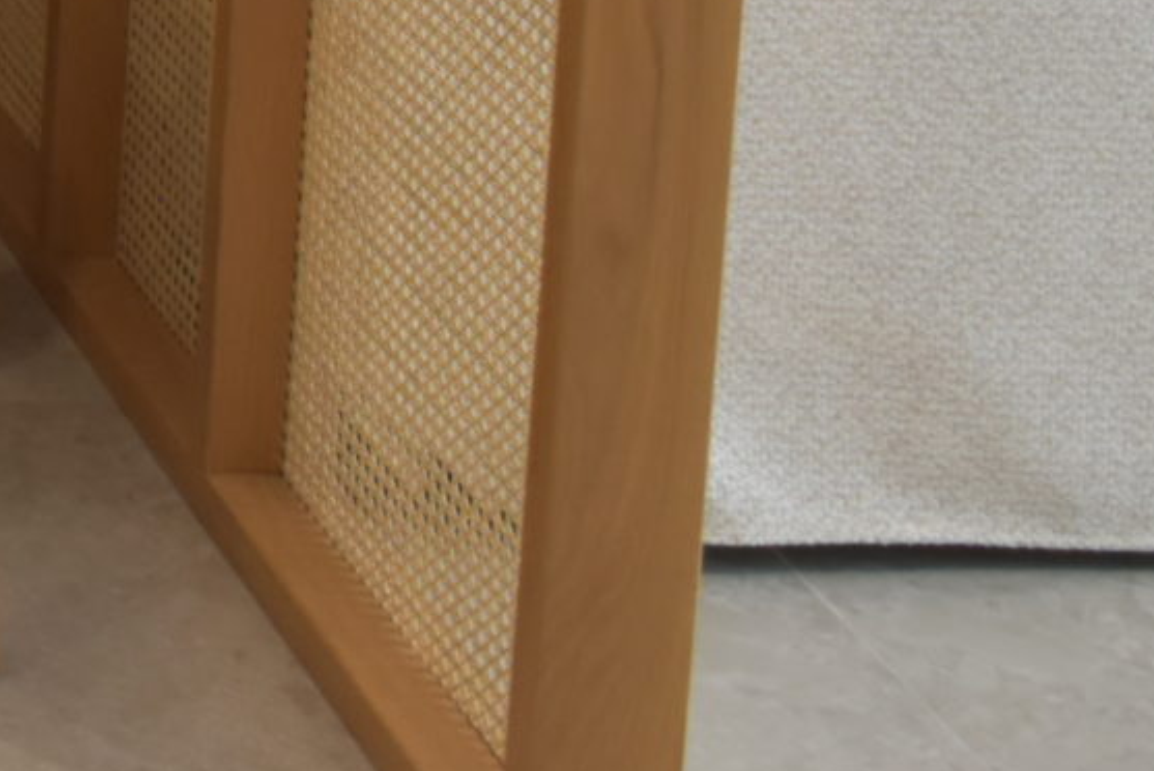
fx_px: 3977
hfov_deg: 13.5
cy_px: -965
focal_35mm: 124
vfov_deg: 9.9
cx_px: -1334
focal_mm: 18
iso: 800
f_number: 4
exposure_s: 1/60
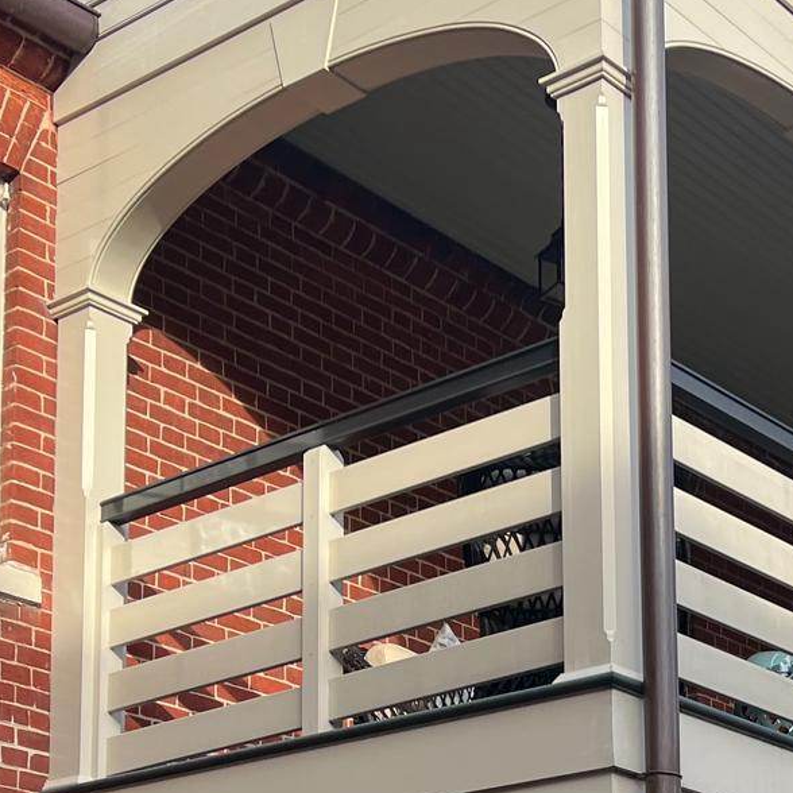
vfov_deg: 20.2
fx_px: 2073
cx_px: 878
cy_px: 963
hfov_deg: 20.6
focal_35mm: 80
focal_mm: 5.1
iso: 50
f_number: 1.6
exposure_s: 1/710
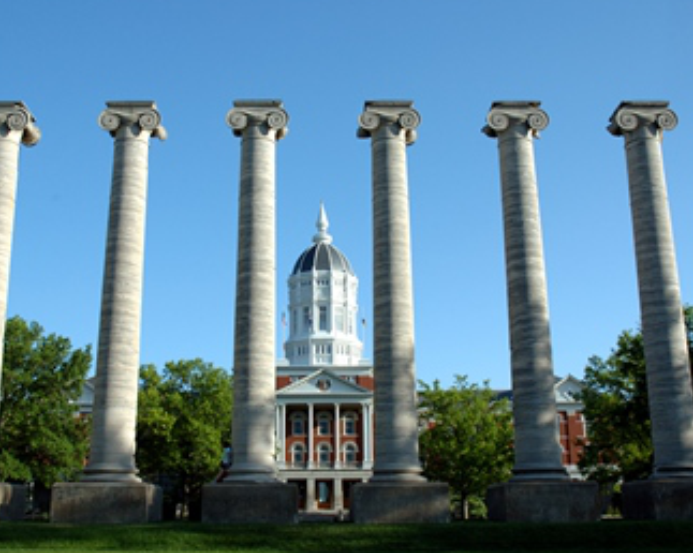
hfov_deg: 42.0
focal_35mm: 44
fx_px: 902
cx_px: 325
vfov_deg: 34.1
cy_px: 268
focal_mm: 24
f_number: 9
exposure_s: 1/250
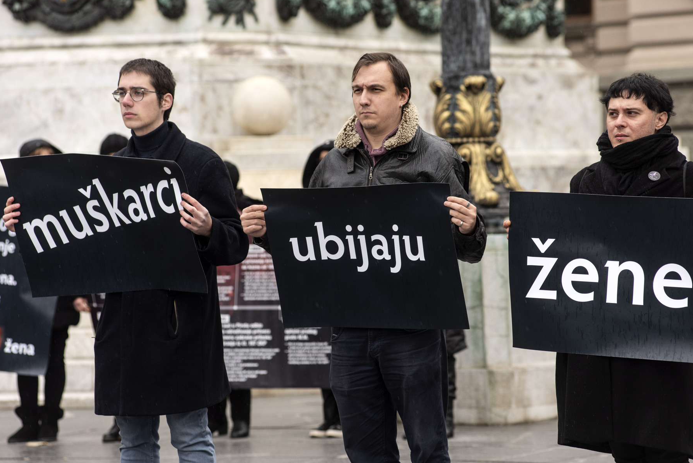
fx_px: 3215
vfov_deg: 8.2
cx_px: 366
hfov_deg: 12.3
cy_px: 220
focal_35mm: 167
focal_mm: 155
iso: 400
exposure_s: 1/400
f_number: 5
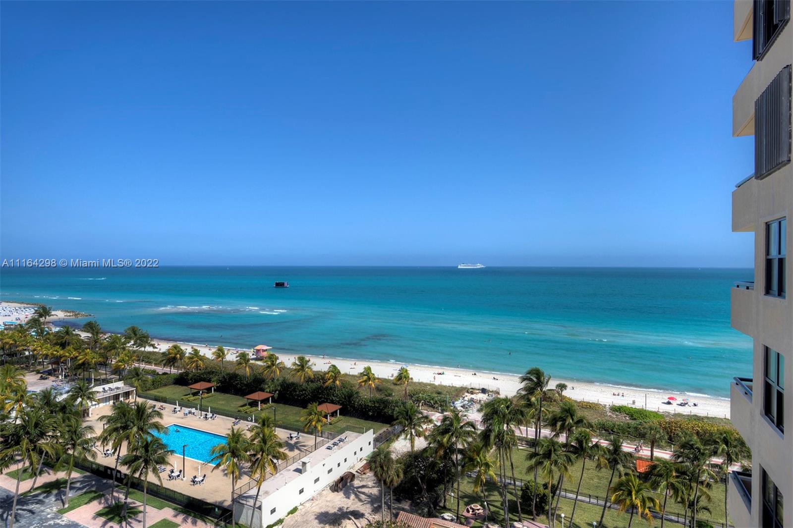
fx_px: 440
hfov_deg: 84.0
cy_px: 264
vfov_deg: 61.9
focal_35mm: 20
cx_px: 396
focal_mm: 20
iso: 200
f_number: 8
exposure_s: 1/60
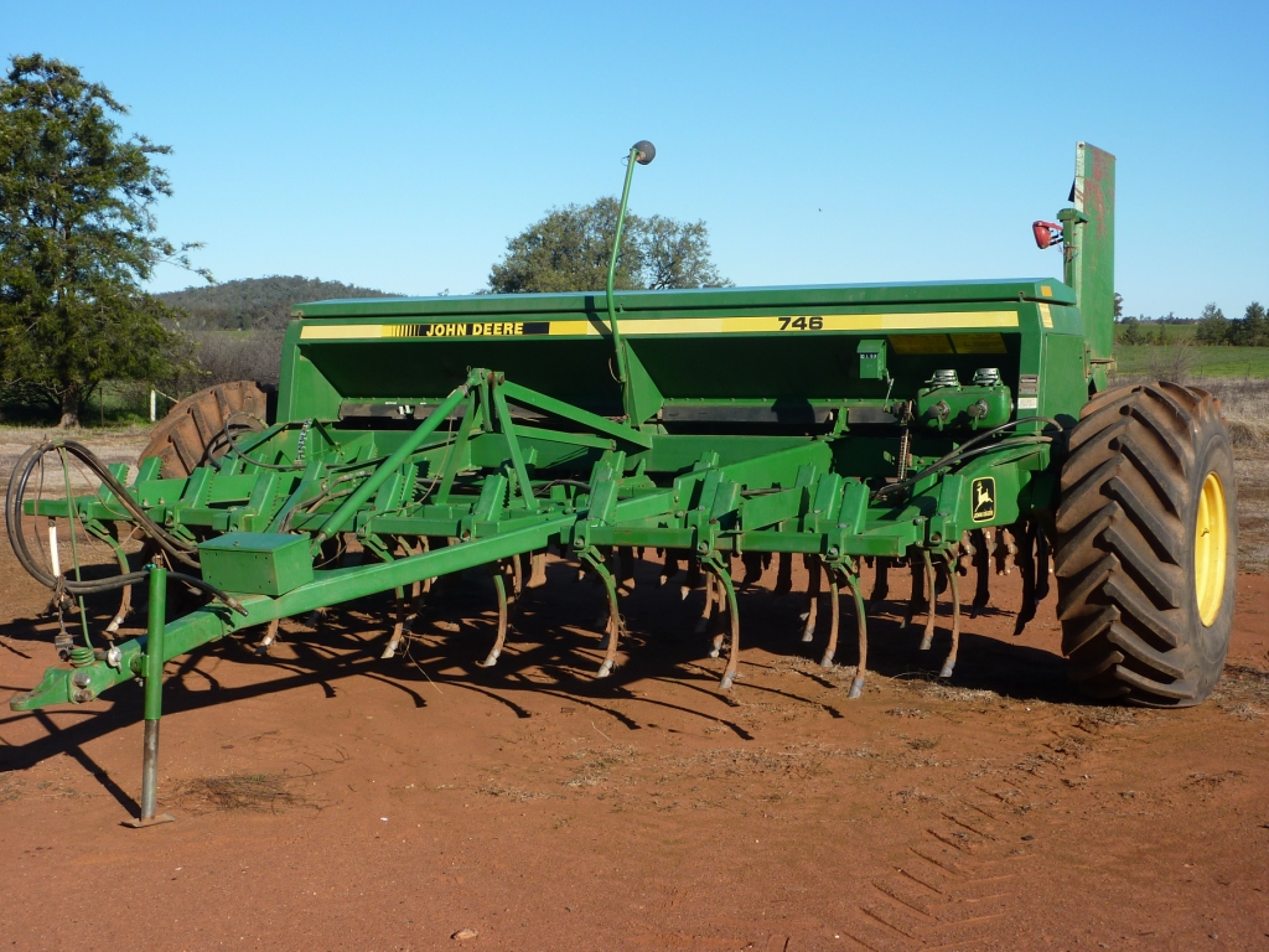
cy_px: 476
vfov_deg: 30.3
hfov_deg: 39.7
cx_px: 634
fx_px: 1760
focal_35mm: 48
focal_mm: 7.9
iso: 80
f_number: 4.5
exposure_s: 1/400
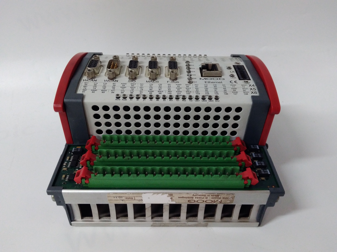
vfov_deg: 51.4
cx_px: 168
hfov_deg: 65.3
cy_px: 126
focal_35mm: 27
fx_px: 263
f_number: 2
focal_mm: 3.79
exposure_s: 1/33
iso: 432
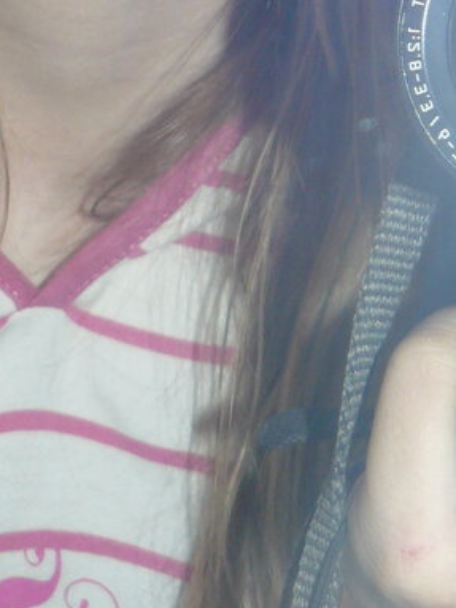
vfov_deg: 16.6
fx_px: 1983
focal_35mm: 113
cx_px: 65
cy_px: -127
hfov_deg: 13.0
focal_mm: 6
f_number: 2.8
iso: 100
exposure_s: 1/30
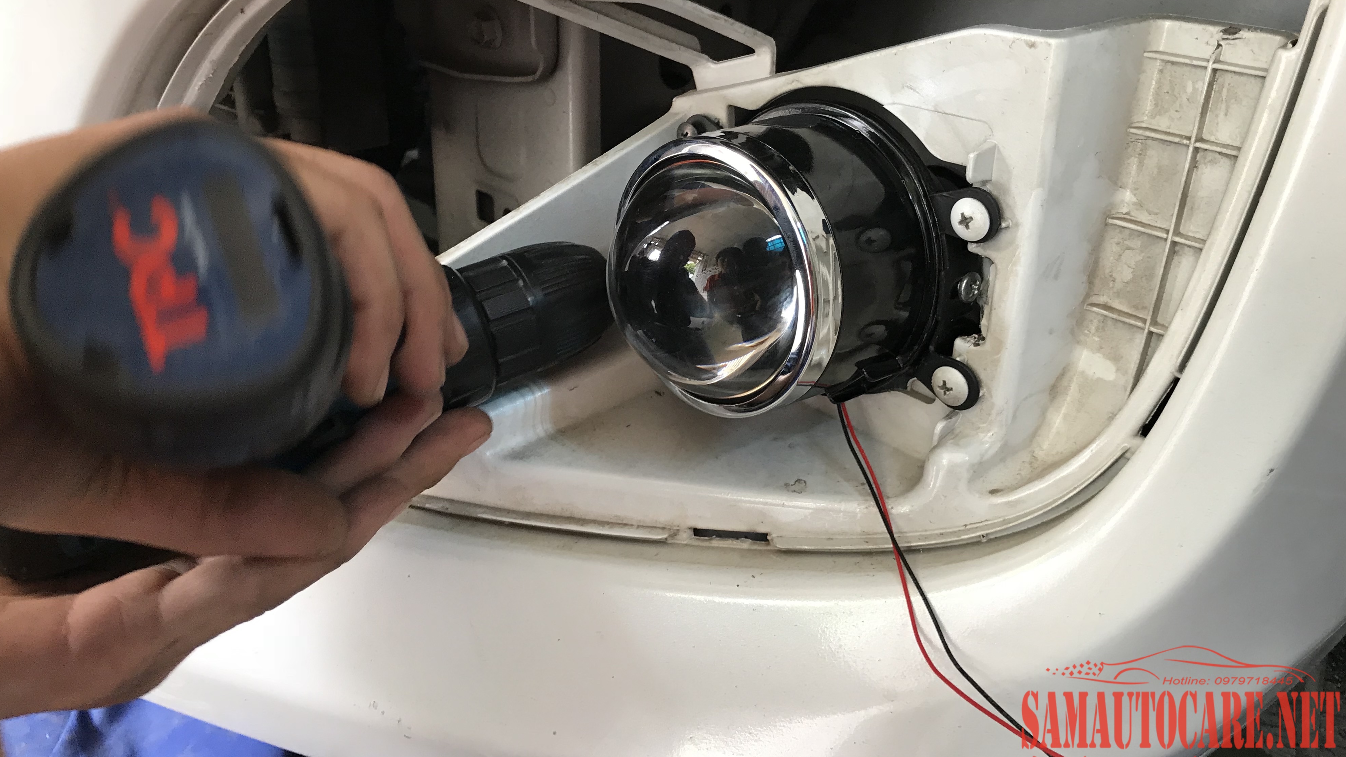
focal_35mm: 31
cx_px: 676
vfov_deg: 37.5
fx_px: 1106
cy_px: 281
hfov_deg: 62.6
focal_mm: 3.99
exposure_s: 1/33
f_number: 1.8
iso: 20
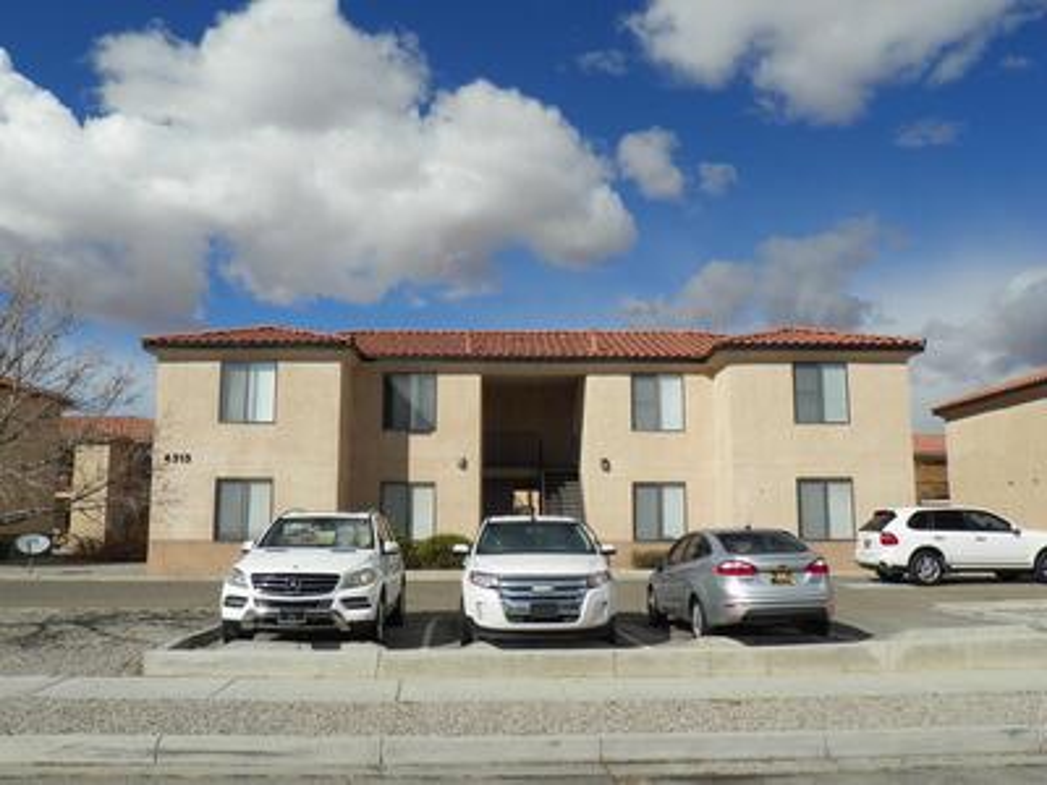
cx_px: 524
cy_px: 392
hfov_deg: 56.8
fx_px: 968
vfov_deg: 44.2
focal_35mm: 32
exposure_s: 1/500
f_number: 5.6
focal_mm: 5.7
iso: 64
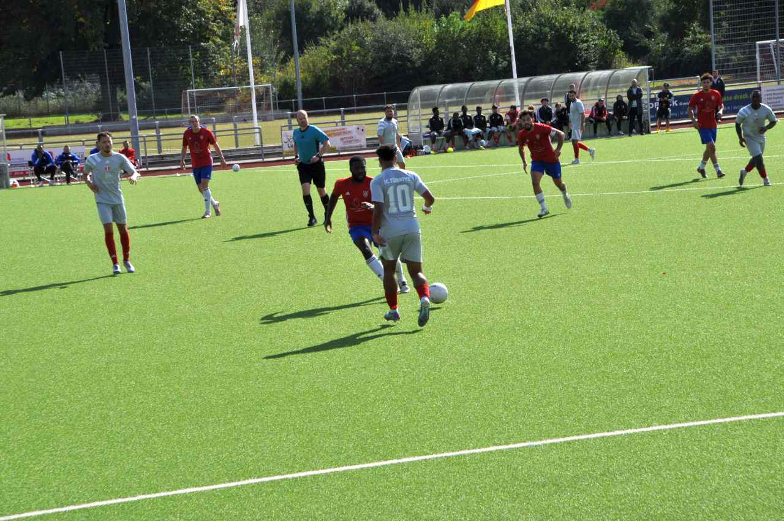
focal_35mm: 129
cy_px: 260
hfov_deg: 15.9
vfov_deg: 10.6
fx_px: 2806
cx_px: 392
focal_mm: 86
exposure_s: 1/400
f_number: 10
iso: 200
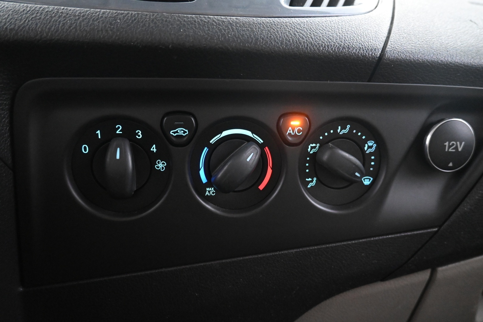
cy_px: 161
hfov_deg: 73.7
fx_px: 322
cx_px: 242
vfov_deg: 53.1
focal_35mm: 24
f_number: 3.5
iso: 5600
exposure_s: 1/25
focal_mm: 16
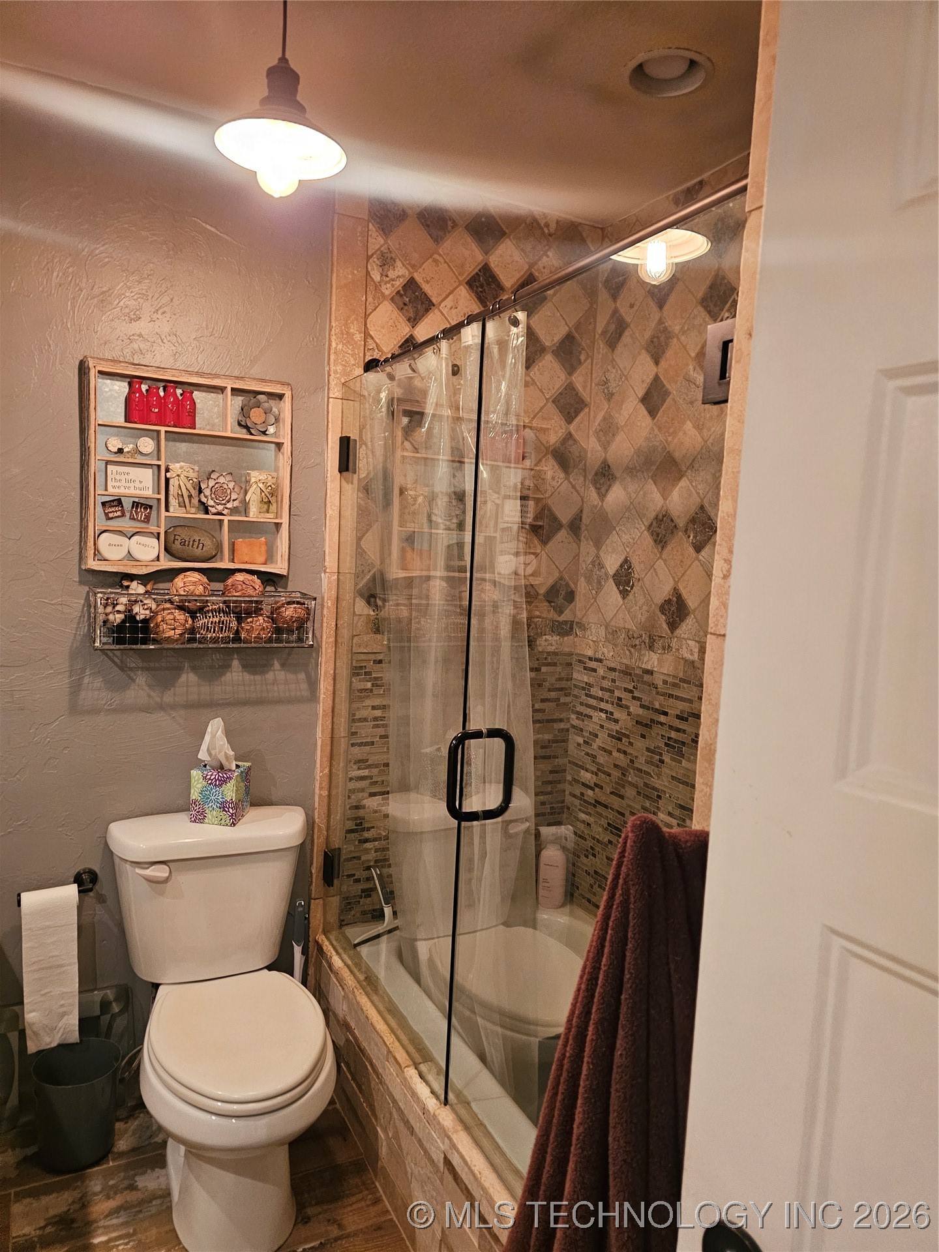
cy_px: 626
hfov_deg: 58.9
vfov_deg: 73.9
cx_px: 470
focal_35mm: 23
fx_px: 832
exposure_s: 1/40
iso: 640
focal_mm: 6.3
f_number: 1.7
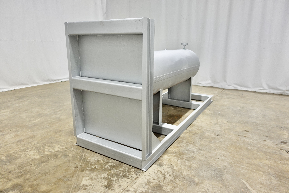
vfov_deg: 53.1
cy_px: 96
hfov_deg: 73.7
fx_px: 193
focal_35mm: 24
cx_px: 144
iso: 125
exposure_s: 1/30
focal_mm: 9.4
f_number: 1.8
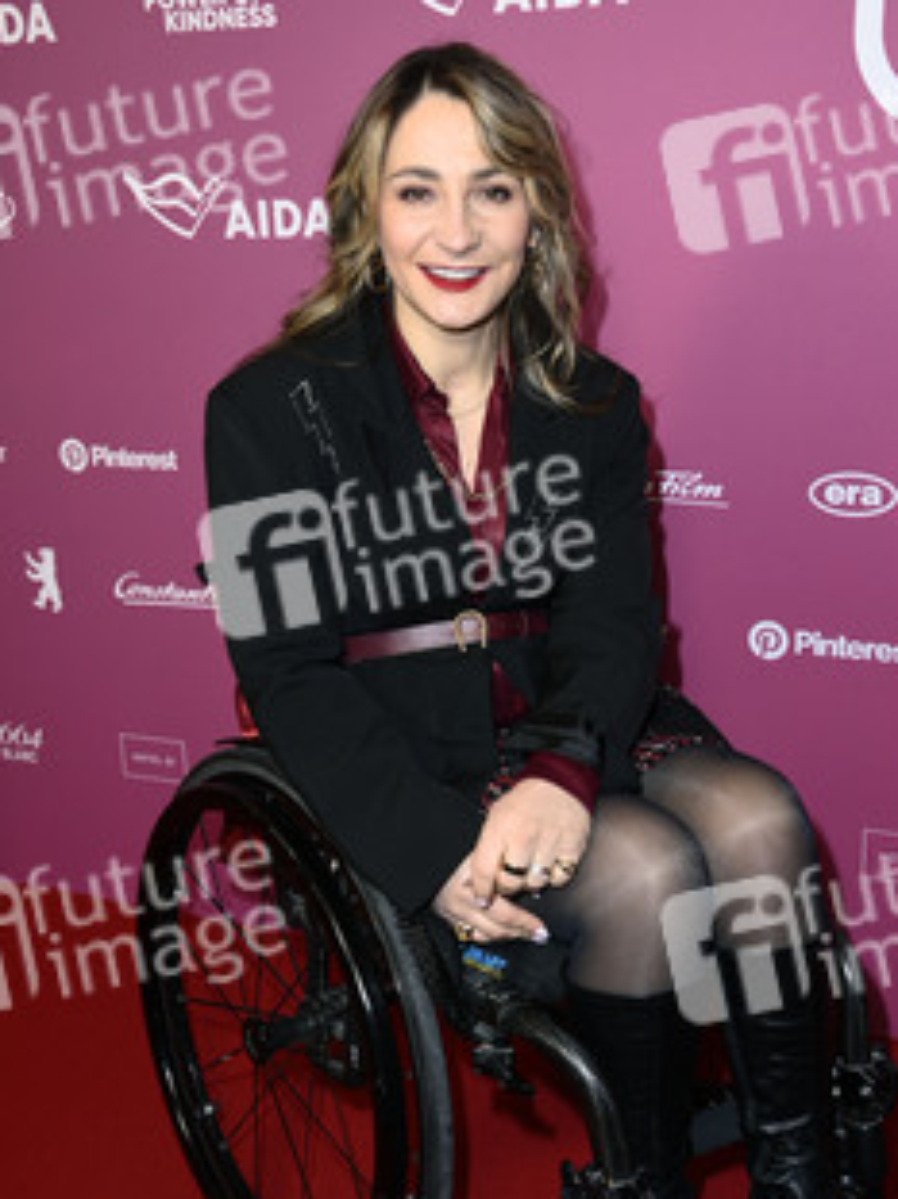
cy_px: 740
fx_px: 1627
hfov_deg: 30.8
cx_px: 509
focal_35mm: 47
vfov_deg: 40.2
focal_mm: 38
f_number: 5.6
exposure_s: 1/250
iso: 640
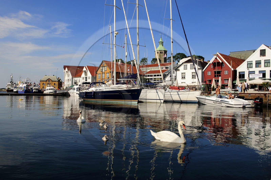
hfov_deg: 63.7
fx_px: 218
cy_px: 90
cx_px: 136
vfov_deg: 44.9
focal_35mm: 29
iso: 200
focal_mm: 29
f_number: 16
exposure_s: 1/160
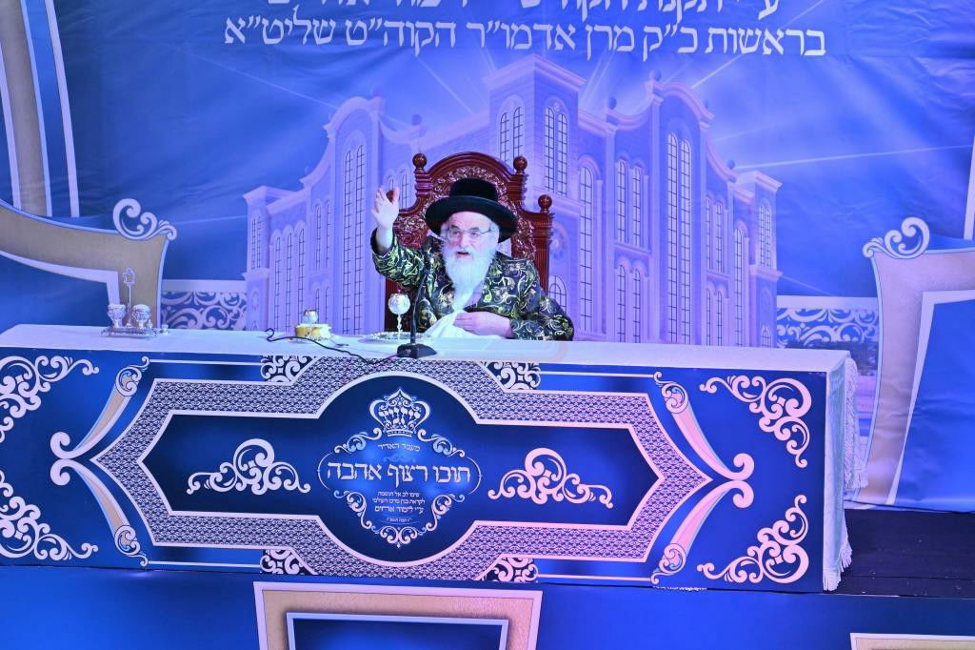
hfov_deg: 6.9
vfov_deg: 4.6
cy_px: 325
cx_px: 488
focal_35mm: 300
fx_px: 8122
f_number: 3.2
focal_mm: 200
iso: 320
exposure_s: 1/160
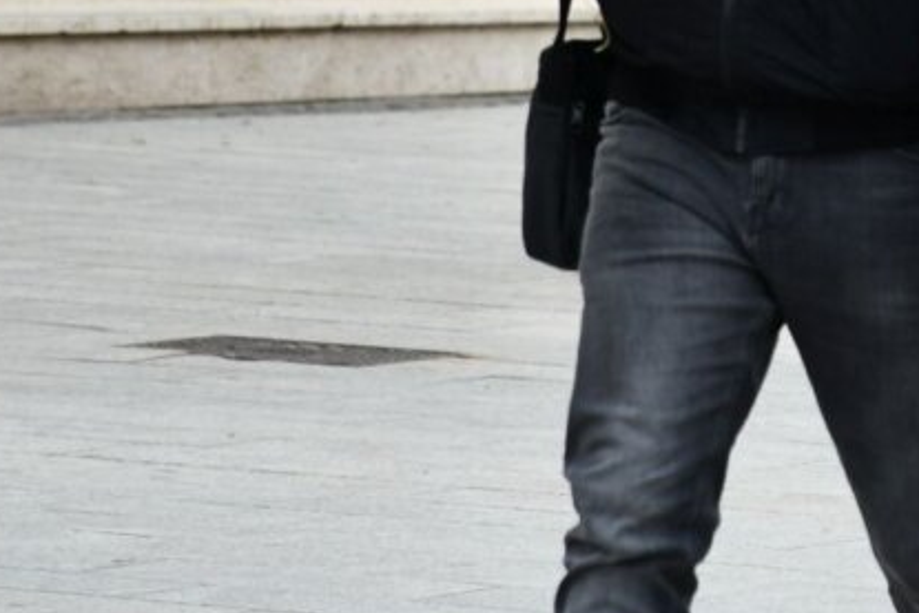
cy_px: -97
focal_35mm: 637
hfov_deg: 3.2
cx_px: 1010
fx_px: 16266
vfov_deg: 2.2
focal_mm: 140
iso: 320
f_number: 5.6
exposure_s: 1/500
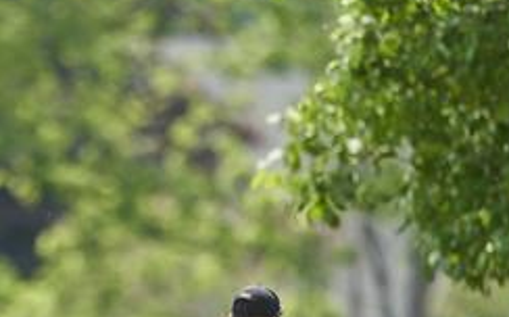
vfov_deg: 1.2
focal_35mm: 1087
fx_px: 15065
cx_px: 8
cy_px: 420
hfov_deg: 1.9
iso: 800
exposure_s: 1/8000
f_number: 2.8
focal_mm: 400
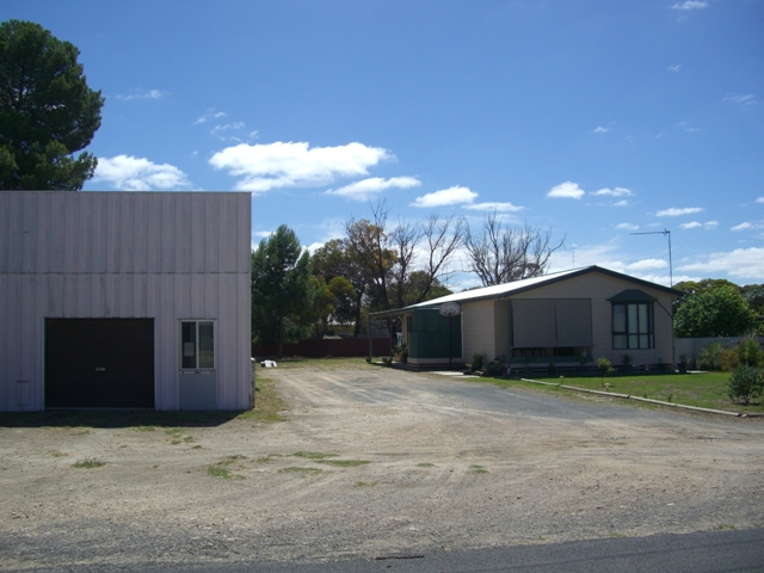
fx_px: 839
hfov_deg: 49.0
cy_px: 286
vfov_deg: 37.7
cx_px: 382
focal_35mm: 38
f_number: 5.6
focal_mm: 7.9
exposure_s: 1/640
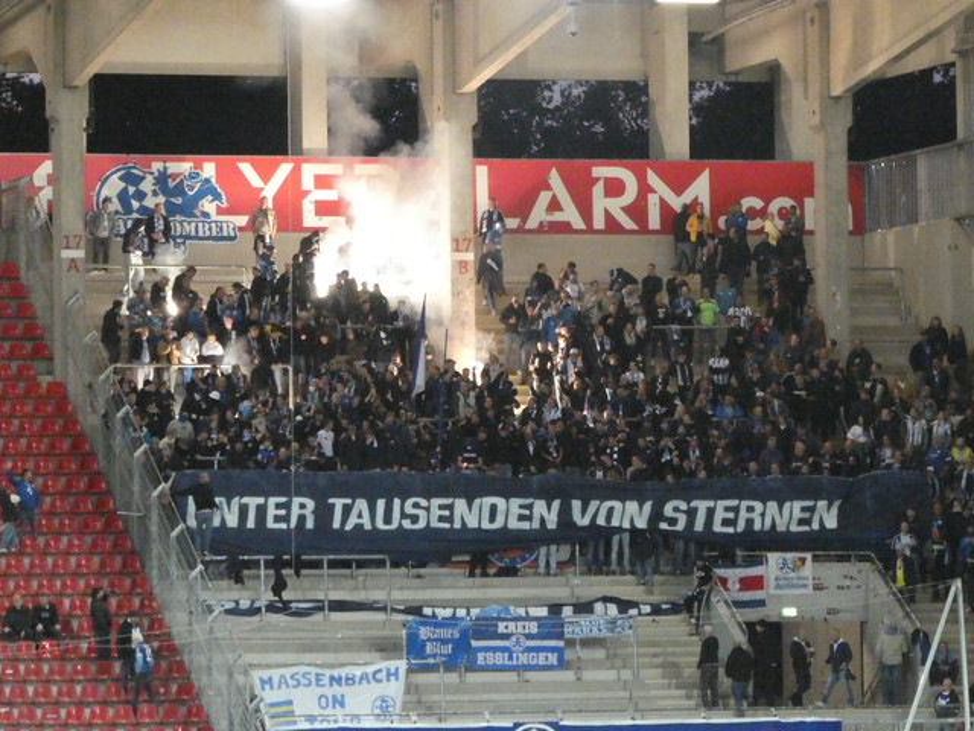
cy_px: 366
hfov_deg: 8.6
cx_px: 487
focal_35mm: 231
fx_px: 6500
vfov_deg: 6.4
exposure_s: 1/125
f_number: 5.6
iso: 3200
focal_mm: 41.4
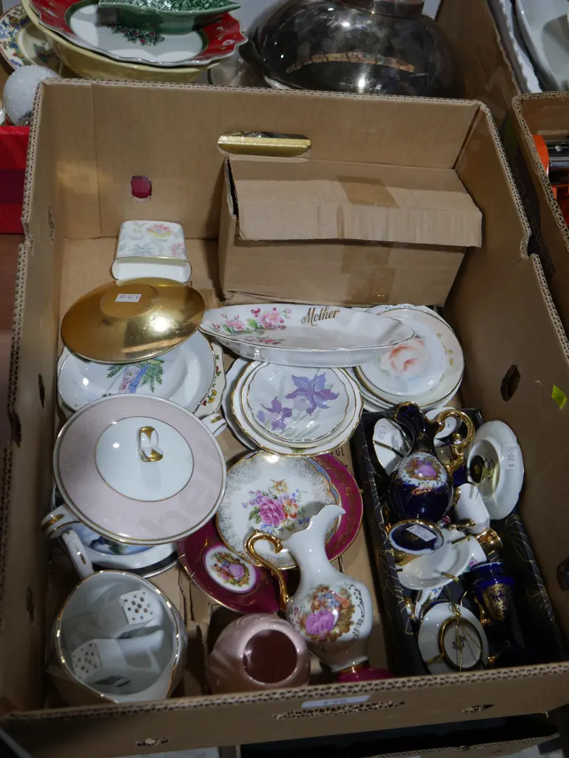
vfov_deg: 51.3
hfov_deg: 39.7
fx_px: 788
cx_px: 284
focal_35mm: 36
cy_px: 379
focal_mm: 18
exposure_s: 1/125
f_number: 4
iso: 200
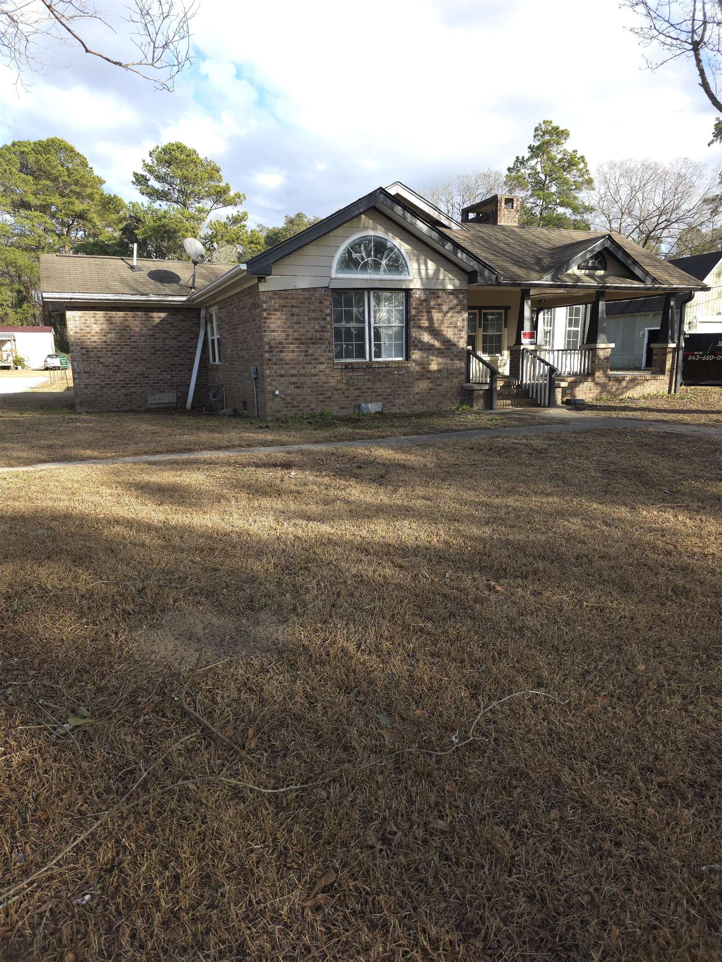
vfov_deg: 73.9
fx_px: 640
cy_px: 481
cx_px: 361
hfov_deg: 58.9
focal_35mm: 23
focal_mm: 6.3
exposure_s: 1/164
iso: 12
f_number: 1.7
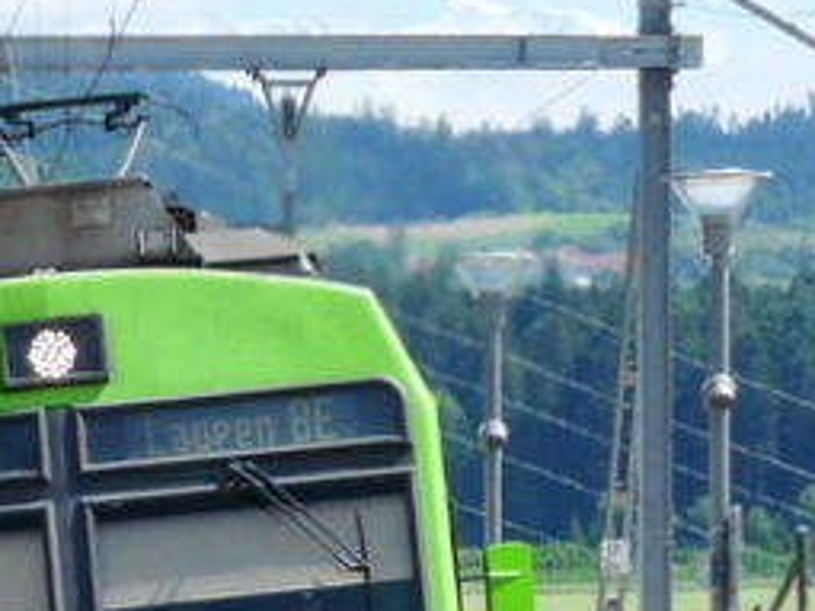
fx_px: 10519
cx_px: -243
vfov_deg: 3.3
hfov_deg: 4.4
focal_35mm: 447
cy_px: 720
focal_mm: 18.8
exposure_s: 1/400
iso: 100
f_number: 5.6
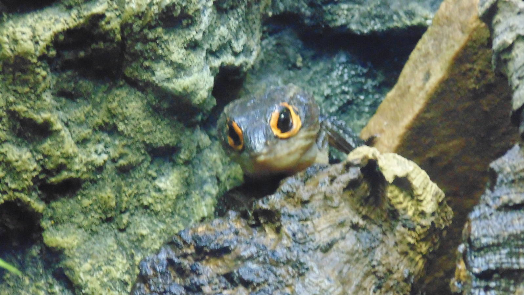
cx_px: 262
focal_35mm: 306
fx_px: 4251
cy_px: 169
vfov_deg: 4.0
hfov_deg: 7.1
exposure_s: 1/10
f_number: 5.8
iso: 800
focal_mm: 50.1
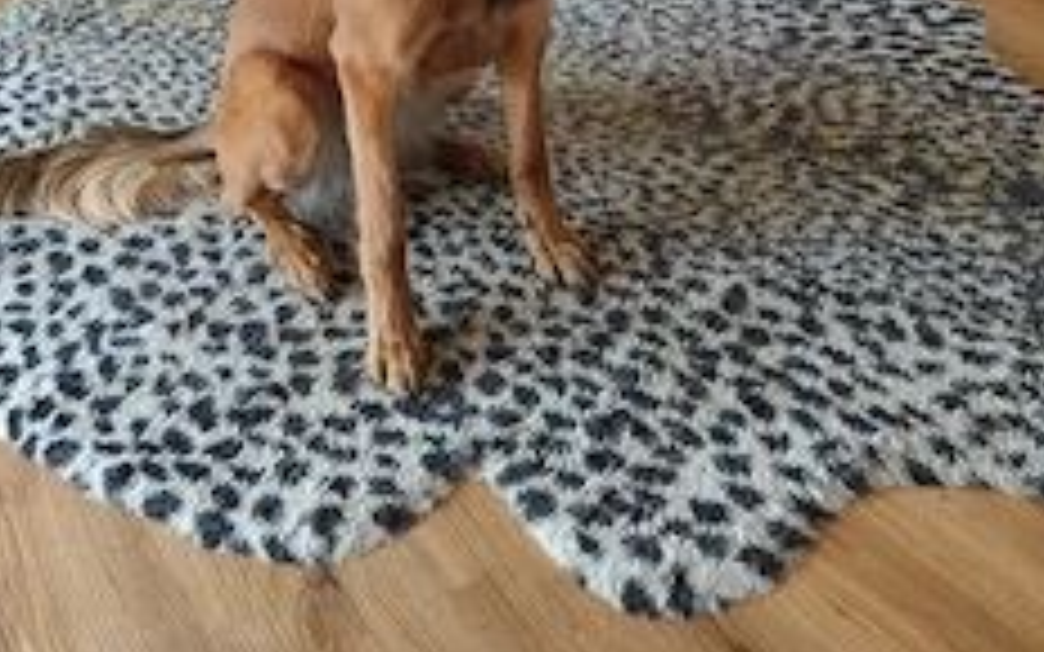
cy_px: 18
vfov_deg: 28.8
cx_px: 436
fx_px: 1195
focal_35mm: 42
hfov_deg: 47.0
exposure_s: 1/100
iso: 2399
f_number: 1.65
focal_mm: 6.14
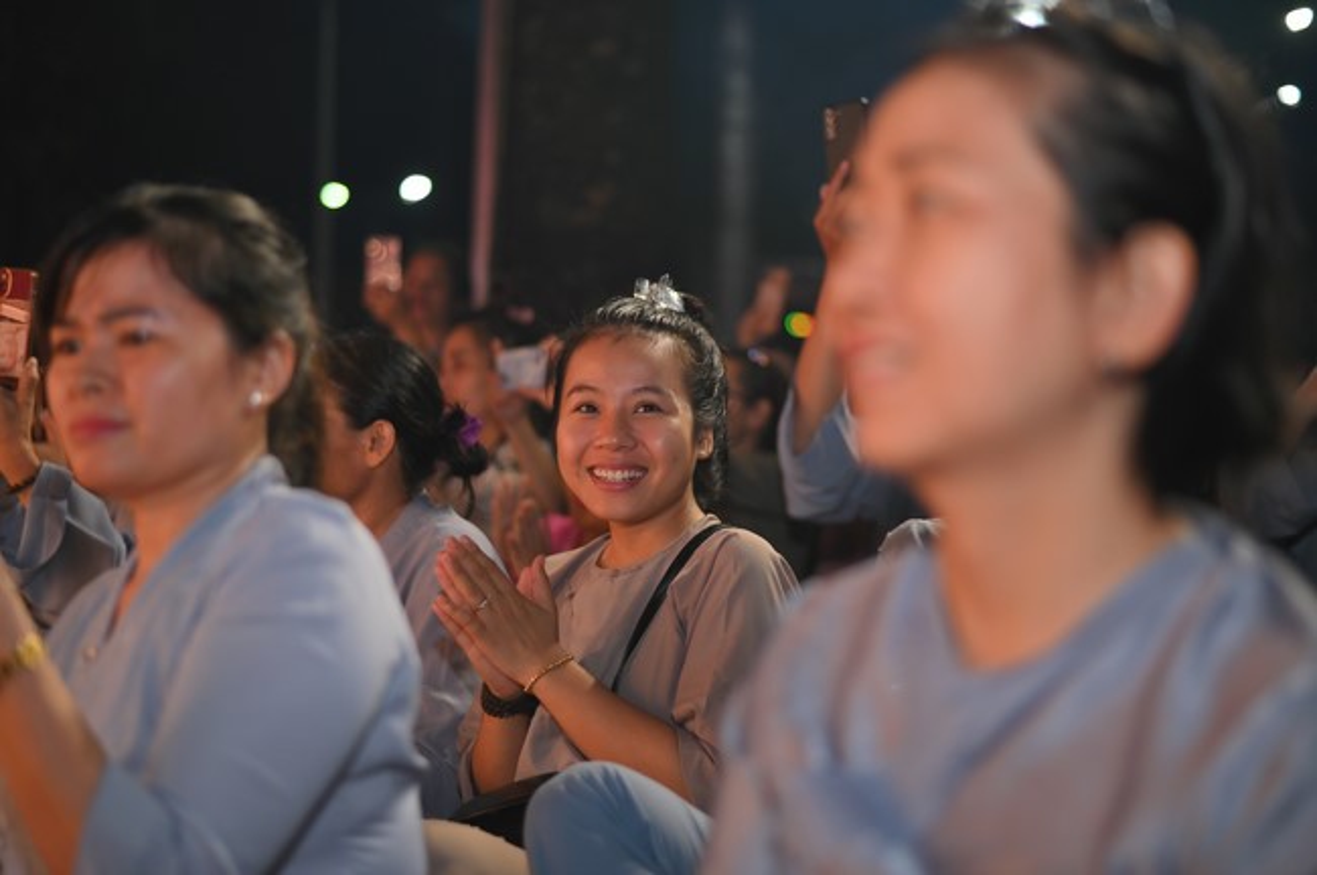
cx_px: 658
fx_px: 1827
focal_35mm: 50
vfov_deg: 26.9
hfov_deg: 39.6
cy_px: 438
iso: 100
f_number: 1.8
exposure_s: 1/200
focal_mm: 50
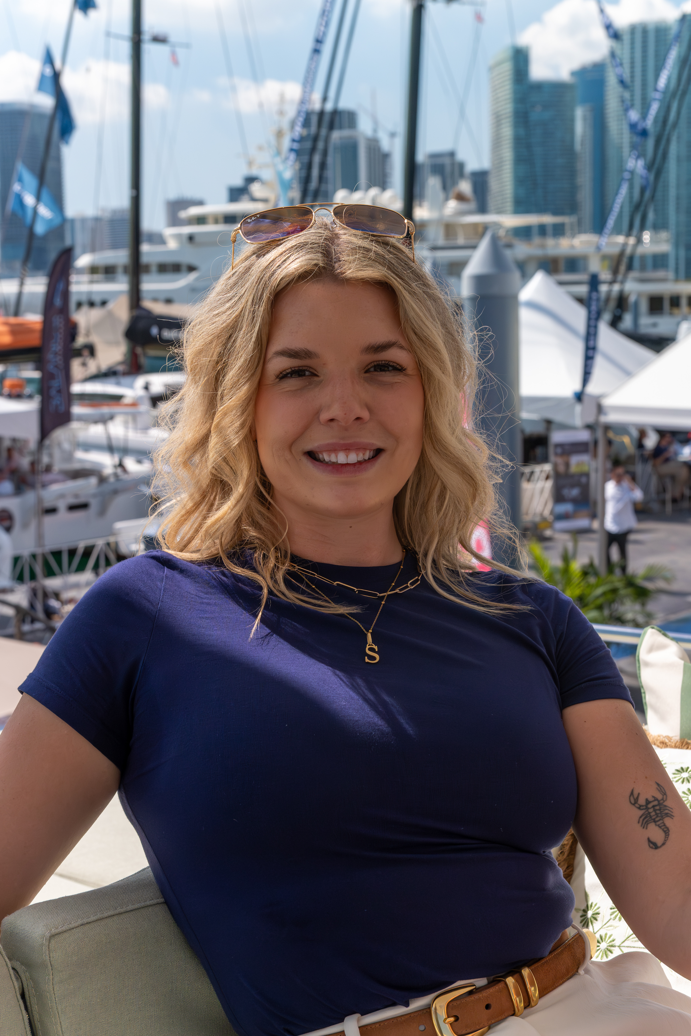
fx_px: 1583
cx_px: 346
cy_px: 518
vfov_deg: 36.2
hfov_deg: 24.6
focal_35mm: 55
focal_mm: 55
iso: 3200
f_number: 2.8
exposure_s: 1/200
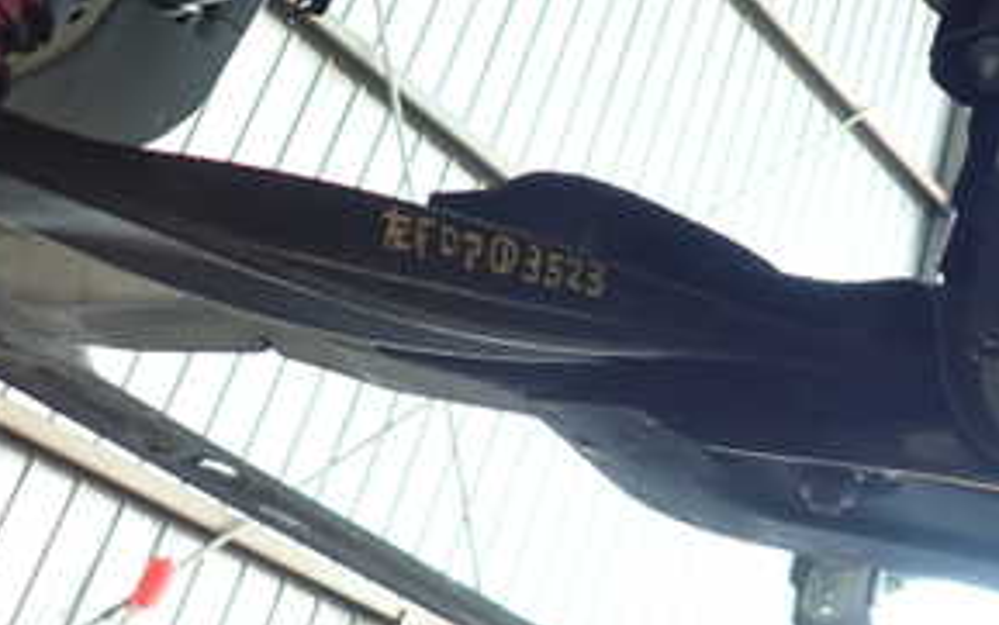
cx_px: 771
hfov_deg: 35.9
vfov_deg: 23.5
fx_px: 1498
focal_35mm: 55
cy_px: 249
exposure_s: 1/40
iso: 200
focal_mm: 4.5
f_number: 2
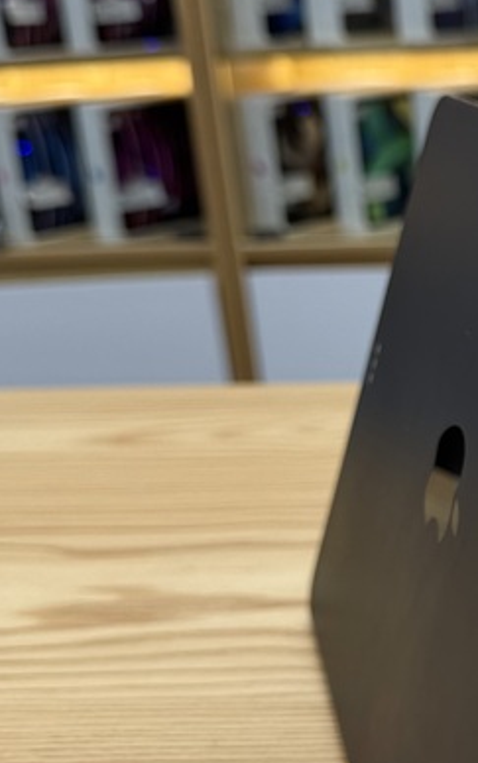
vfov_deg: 34.5
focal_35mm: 59
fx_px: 1228
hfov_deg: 19.9
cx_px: 648
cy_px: 387
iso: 64
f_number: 1.78
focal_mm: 6.76
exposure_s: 1/120
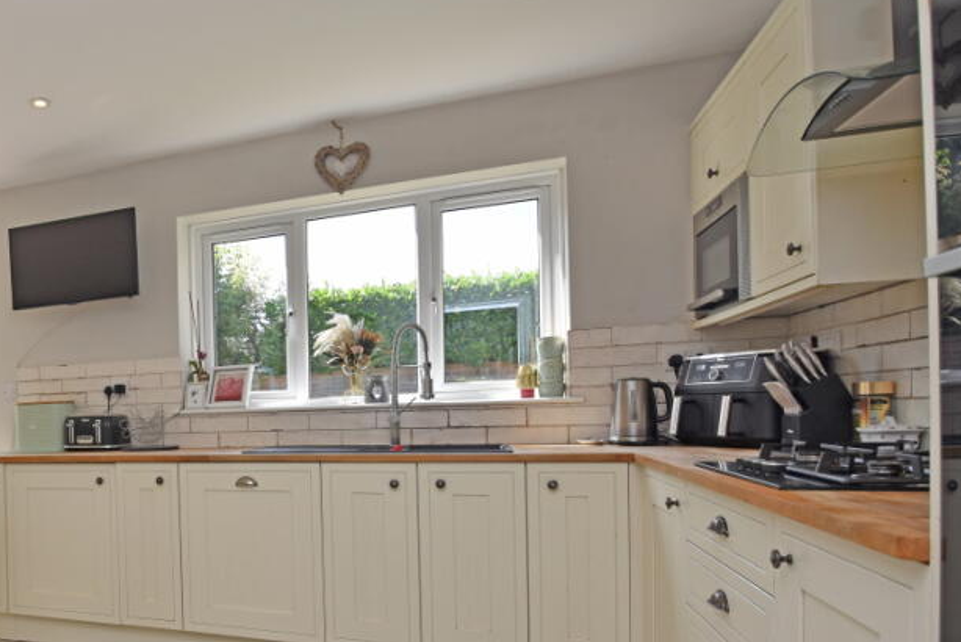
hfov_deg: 63.9
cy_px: 425
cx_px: 164
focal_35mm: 25
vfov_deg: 50.5
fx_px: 668
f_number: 5
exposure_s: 1/200
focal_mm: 10
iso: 140
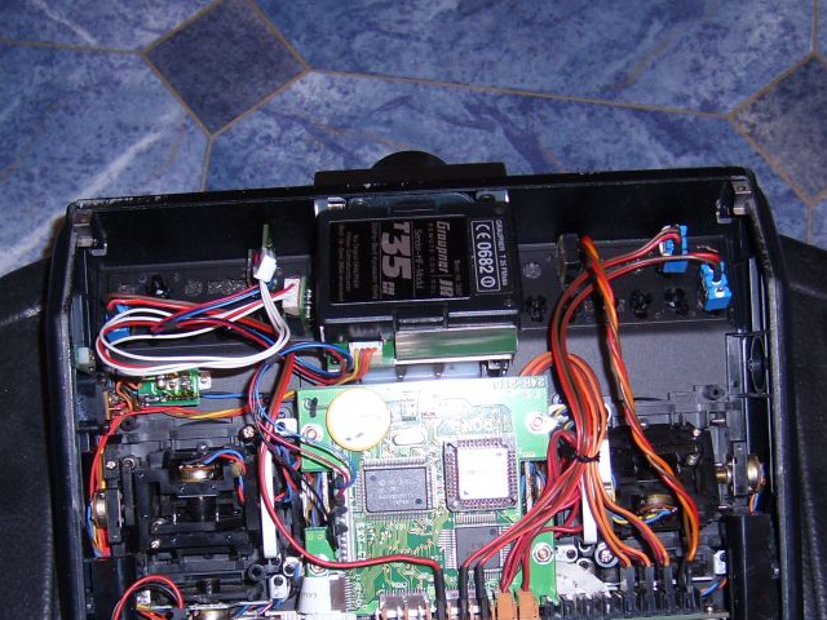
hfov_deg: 34.3
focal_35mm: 56
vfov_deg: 25.8
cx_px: 408
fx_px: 1338
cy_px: 455
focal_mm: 5.8
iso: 50
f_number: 2.8
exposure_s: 1/30
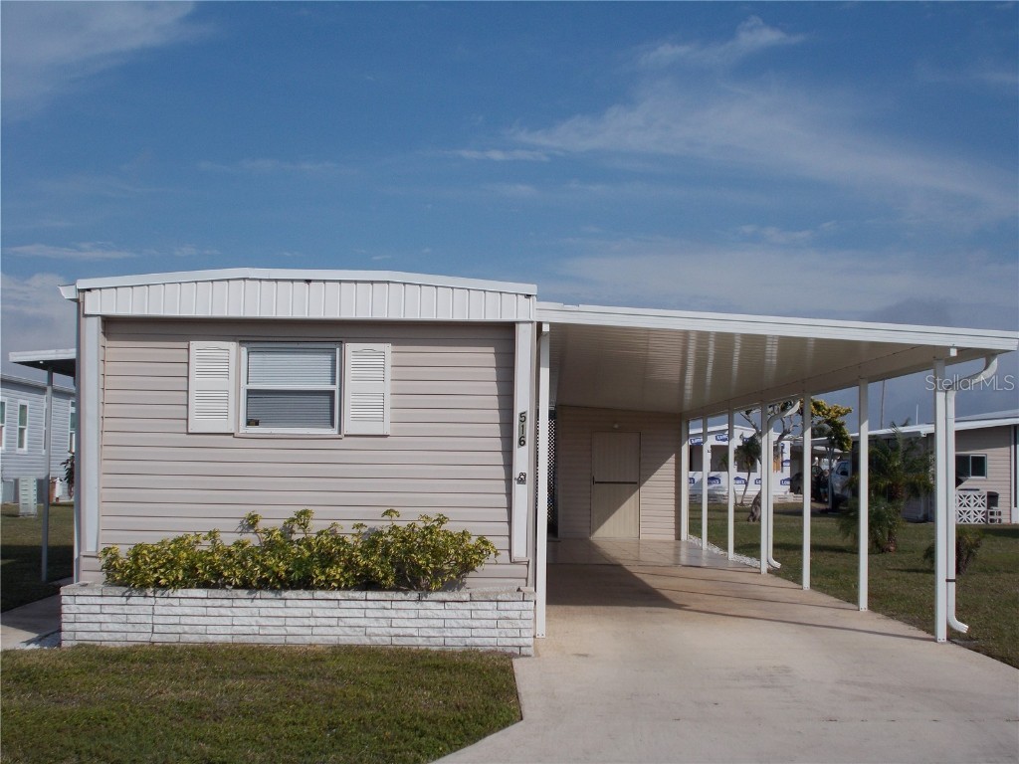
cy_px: 382
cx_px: 510
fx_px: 1472
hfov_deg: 38.2
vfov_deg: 29.1
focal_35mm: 50
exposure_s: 1/250
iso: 80
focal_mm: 9
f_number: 11.3
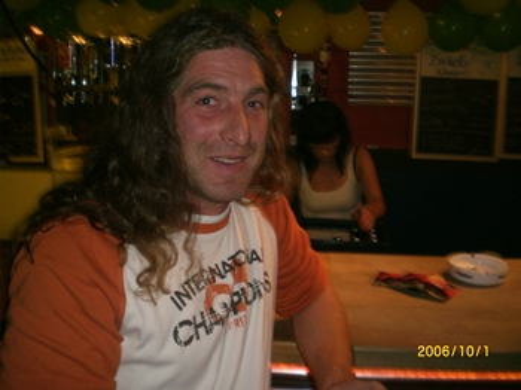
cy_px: 195
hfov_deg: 49.0
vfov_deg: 37.7
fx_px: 572
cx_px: 260
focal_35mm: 38
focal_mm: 6.3
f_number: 3.1
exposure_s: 1/30
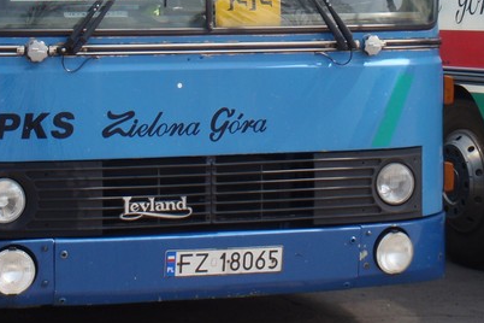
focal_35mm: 135
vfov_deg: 10.1
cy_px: -26
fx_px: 1815
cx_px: 182
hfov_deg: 15.2
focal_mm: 10.43
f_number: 4.5
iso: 64
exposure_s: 1/200
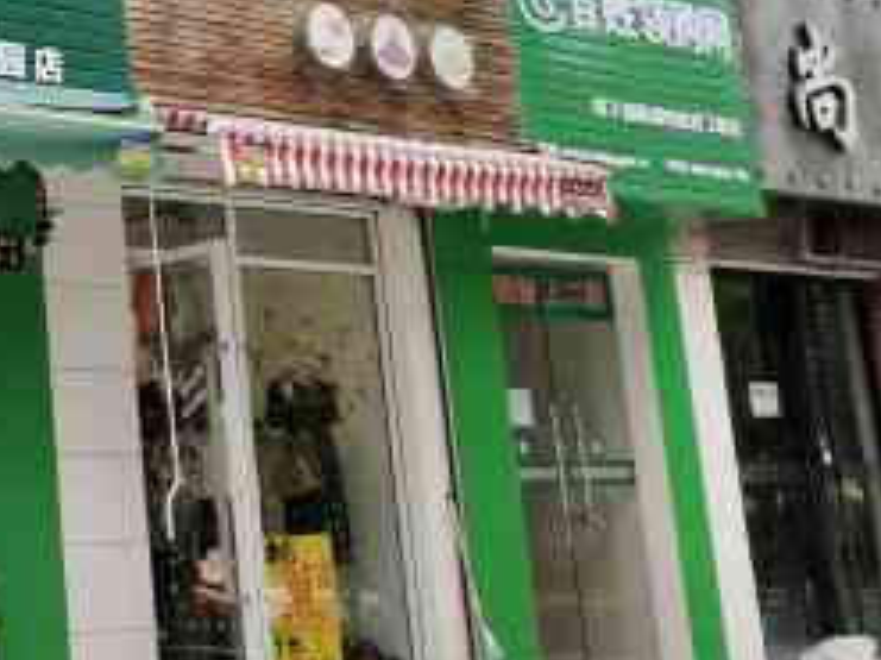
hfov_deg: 20.7
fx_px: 2162
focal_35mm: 85
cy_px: 184
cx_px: -314
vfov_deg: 17.3
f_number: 1.8
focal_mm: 3.95
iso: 133
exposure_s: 1/2000
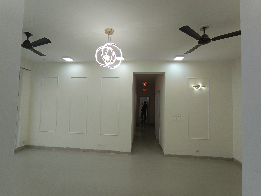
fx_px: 121
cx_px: 130
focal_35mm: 16
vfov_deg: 78.1
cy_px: 98
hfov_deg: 94.5
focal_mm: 1.65
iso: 96
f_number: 2.2
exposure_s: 1/100
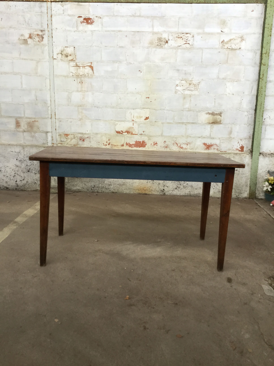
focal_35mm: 31
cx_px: 137
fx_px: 327
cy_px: 183
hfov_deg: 45.4
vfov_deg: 58.4
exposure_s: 1/33
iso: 25
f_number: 2.4
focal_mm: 3.3
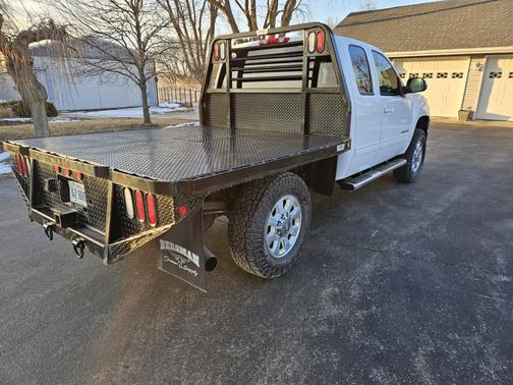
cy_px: 192
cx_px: 256
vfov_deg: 58.9
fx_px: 341
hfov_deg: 73.9
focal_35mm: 23
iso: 25
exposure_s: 1/152
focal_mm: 5.4
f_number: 1.8
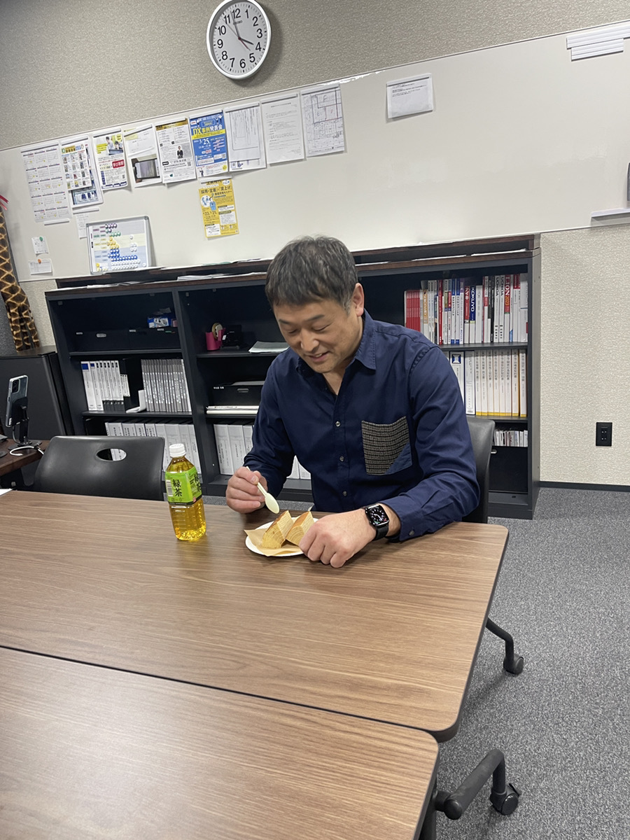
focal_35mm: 25
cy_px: 420
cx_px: 315
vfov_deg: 69.4
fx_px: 607
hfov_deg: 54.9
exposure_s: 1/60
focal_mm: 5.1
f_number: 1.6
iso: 100
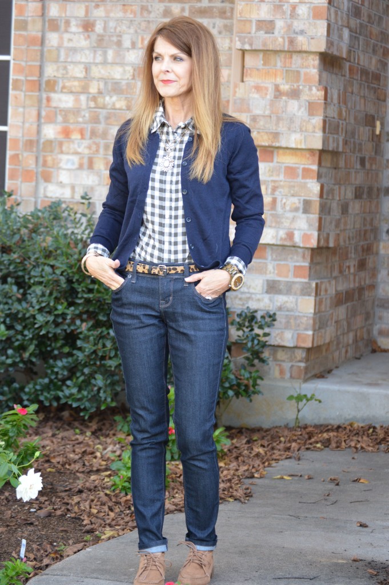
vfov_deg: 20.6
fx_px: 1607
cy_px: 292
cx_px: 194
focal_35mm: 99
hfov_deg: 13.8
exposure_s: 1/125
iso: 560
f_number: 4.2
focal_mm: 66
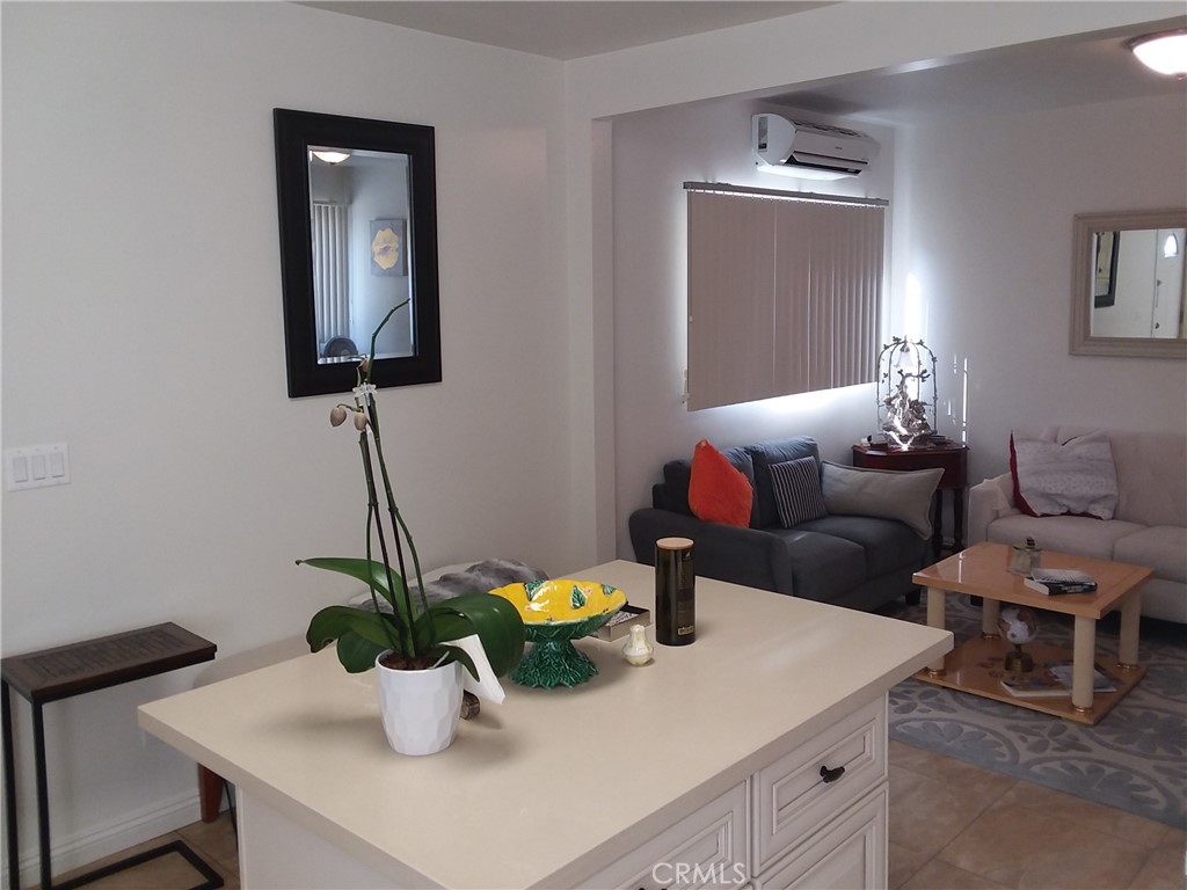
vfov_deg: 48.2
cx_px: 594
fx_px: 994
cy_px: 445
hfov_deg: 61.7
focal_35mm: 29
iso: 50
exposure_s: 1/40
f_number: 1.9
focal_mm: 2.47
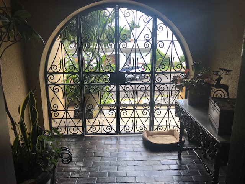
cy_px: 92
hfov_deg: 63.4
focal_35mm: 28
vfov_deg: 49.7
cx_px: 122
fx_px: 198
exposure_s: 1/180
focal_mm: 3.99
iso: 20
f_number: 1.8
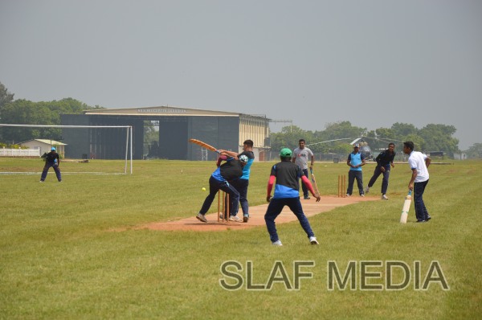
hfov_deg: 14.9
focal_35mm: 138
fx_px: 1845
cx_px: 241
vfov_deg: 9.9
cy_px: 160
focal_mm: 92
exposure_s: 1/1600
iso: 400
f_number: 6.3
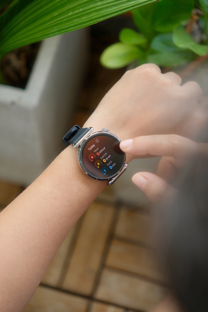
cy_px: 156
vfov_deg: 27.0
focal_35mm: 75
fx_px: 650
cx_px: 104
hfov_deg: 18.2
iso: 250
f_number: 3.2
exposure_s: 1/105
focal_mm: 50
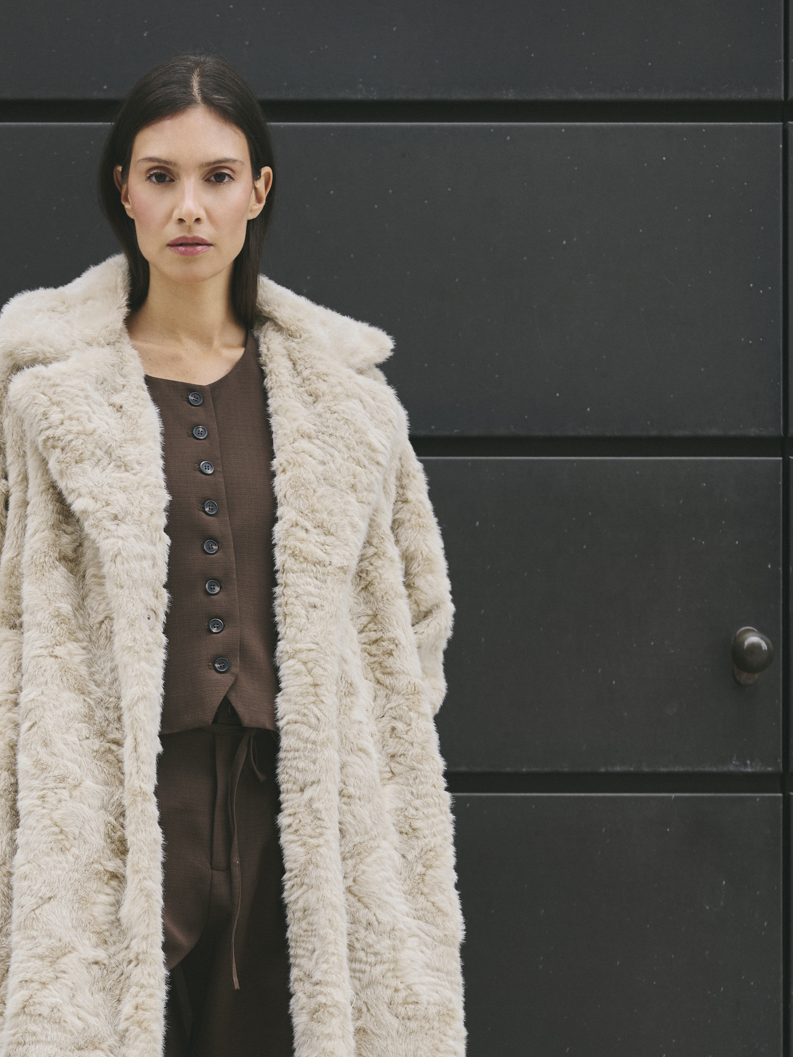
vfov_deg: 19.2
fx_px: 3085
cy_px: 892
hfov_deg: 14.5
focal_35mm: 101
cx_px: 123
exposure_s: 1/250
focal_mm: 50
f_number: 2.8
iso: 200
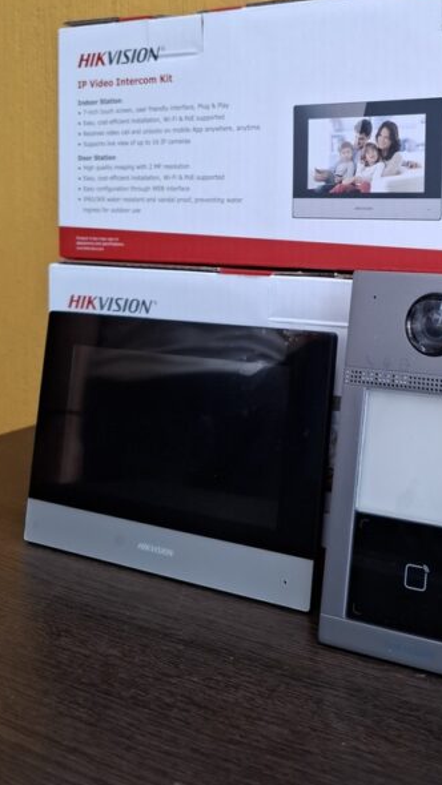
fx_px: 708
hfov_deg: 33.0
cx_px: 390
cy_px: 262
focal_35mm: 34
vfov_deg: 56.8
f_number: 1.8
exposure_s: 1/124
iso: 50
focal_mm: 5.54
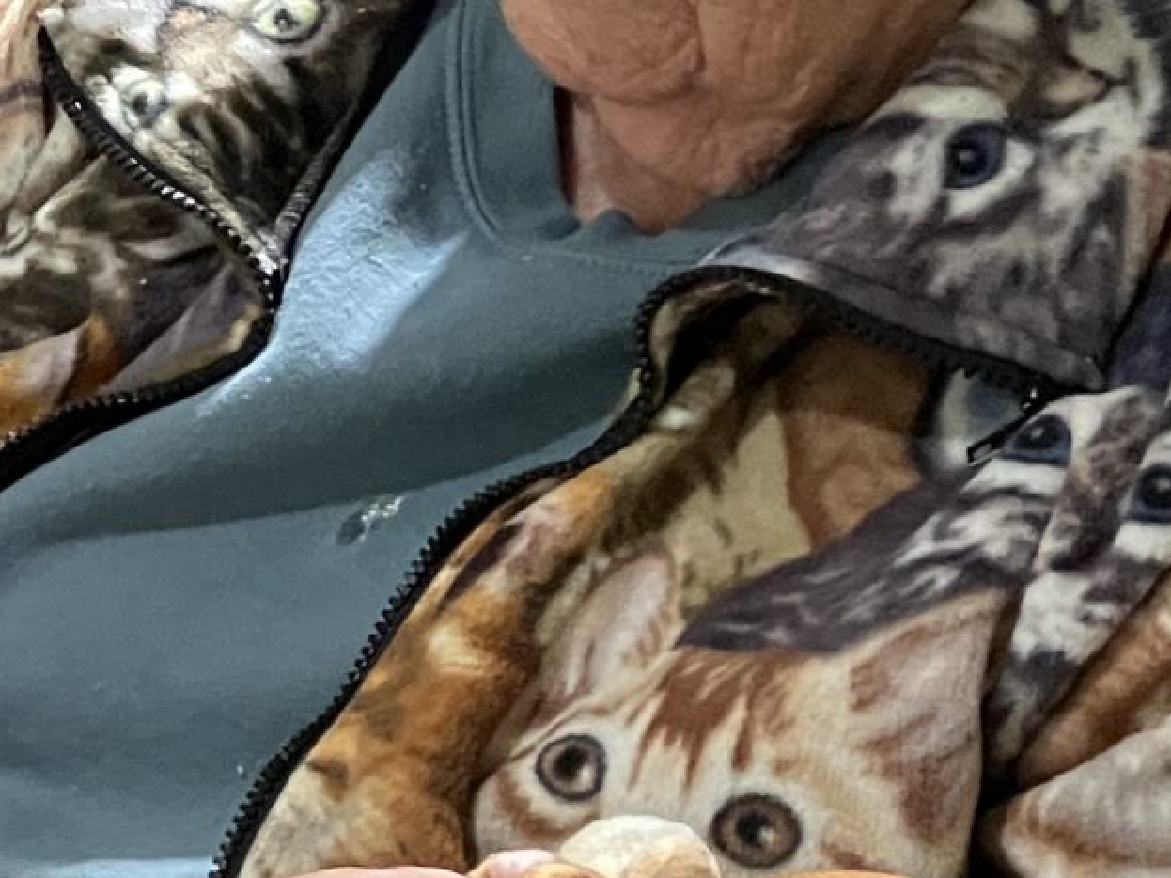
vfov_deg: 12.6
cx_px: -519
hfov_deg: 15.9
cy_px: -149
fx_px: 3890
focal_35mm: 115
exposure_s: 1/55
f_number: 1.8
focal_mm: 3.99
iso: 320
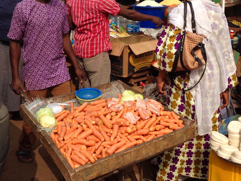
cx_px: 137
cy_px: 44
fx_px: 376
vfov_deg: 26.7
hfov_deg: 35.5
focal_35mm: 54
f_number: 2.4
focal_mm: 4.12
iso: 50
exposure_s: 1/1355
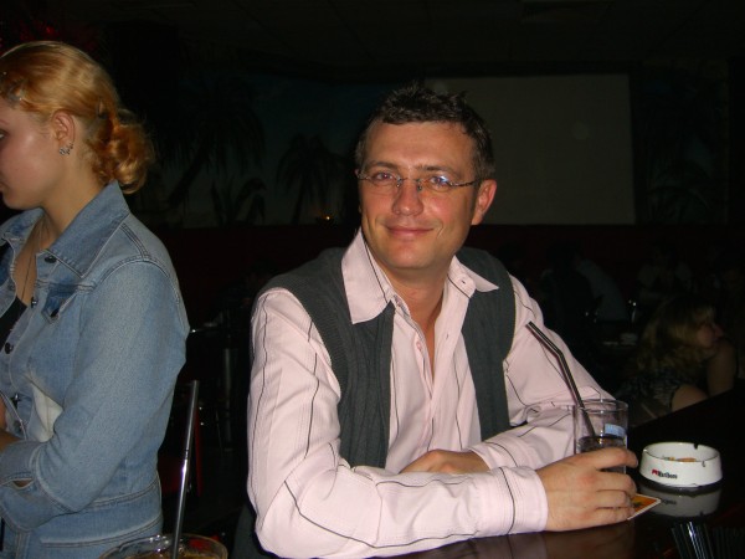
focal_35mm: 38
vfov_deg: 37.7
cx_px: 372
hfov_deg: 49.0
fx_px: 818
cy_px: 280
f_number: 2.8
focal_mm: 7.9
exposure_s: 1/60
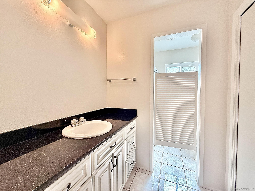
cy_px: 96
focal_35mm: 14
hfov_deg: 102.1
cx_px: 128
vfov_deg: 85.7
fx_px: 103
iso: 125
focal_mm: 2.22
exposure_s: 1/120
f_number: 2.2
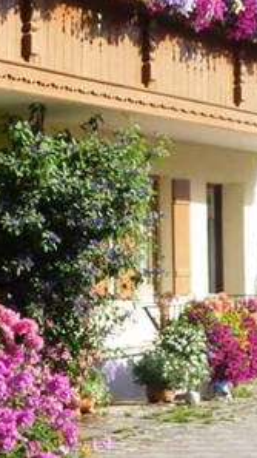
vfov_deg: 30.6
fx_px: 836
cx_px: 29
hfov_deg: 17.2
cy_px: 228
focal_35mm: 69
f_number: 3.9
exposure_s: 1/320
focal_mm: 8.3
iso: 80
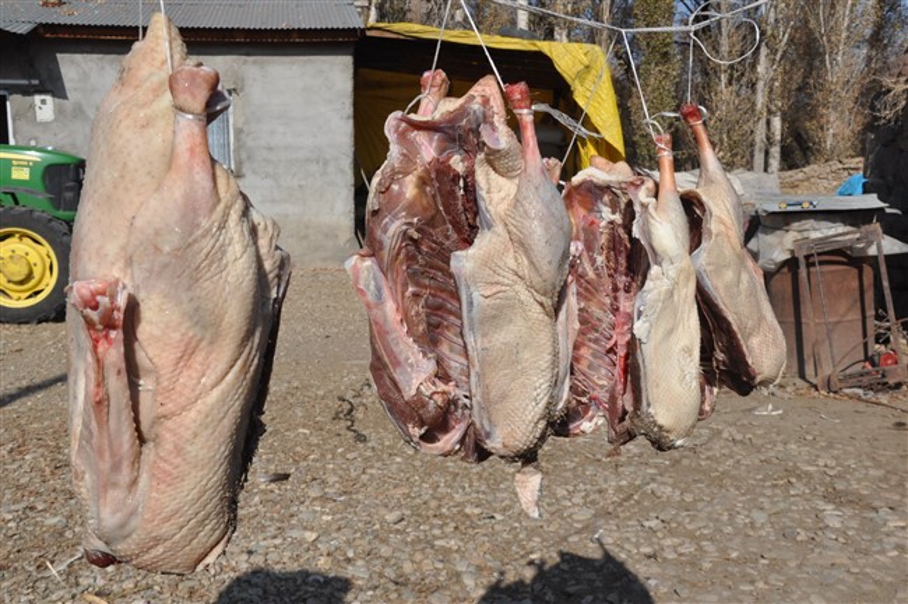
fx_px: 1134
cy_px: 302
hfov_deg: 43.6
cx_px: 454
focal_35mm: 45
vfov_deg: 29.8
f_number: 13
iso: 500
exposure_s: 1/640
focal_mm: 30
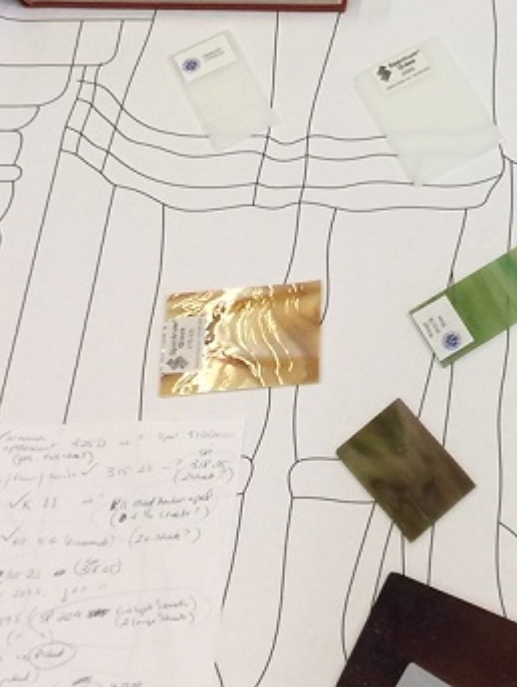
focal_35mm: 90
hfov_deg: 15.8
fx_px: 1789
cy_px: -58
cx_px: 639
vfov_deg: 20.8
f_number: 2.2
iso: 40
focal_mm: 4.15
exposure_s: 1/33
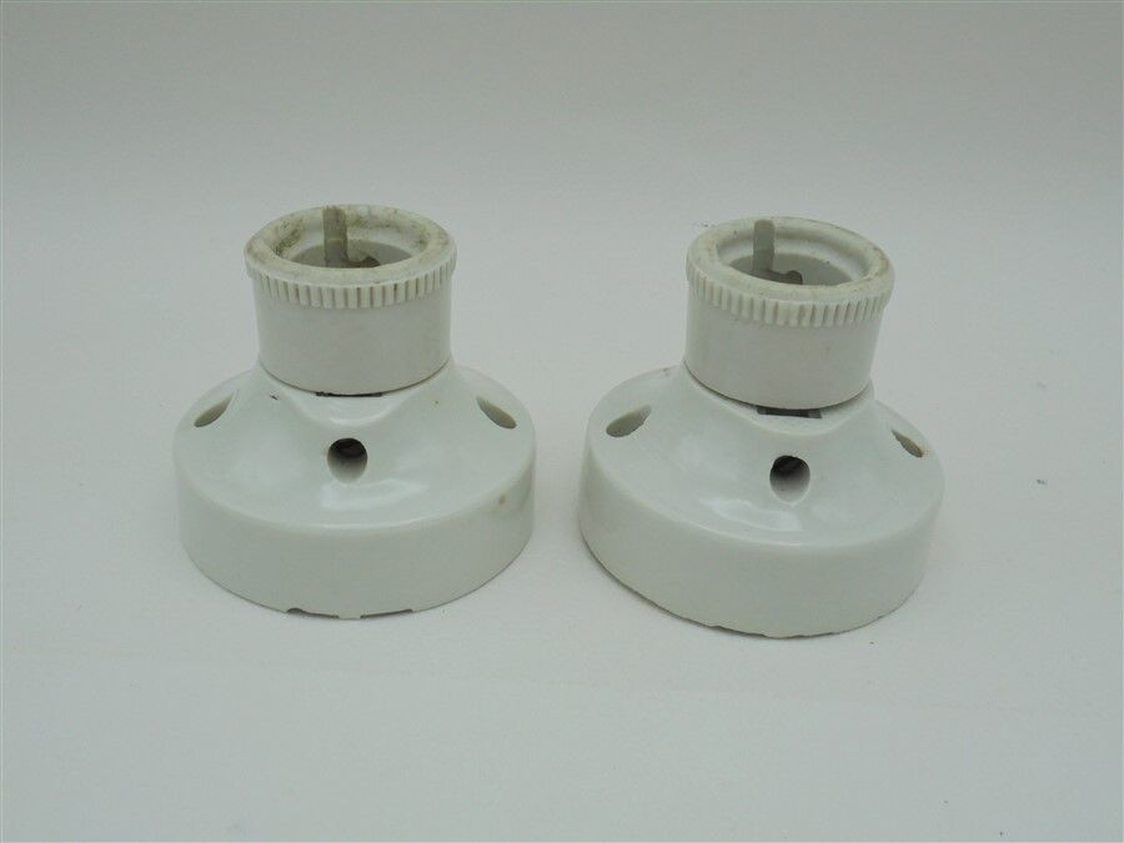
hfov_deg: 49.0
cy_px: 422
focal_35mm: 38
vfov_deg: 37.7
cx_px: 562
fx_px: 1234
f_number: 4.2
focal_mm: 6.9
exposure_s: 1/50
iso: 100
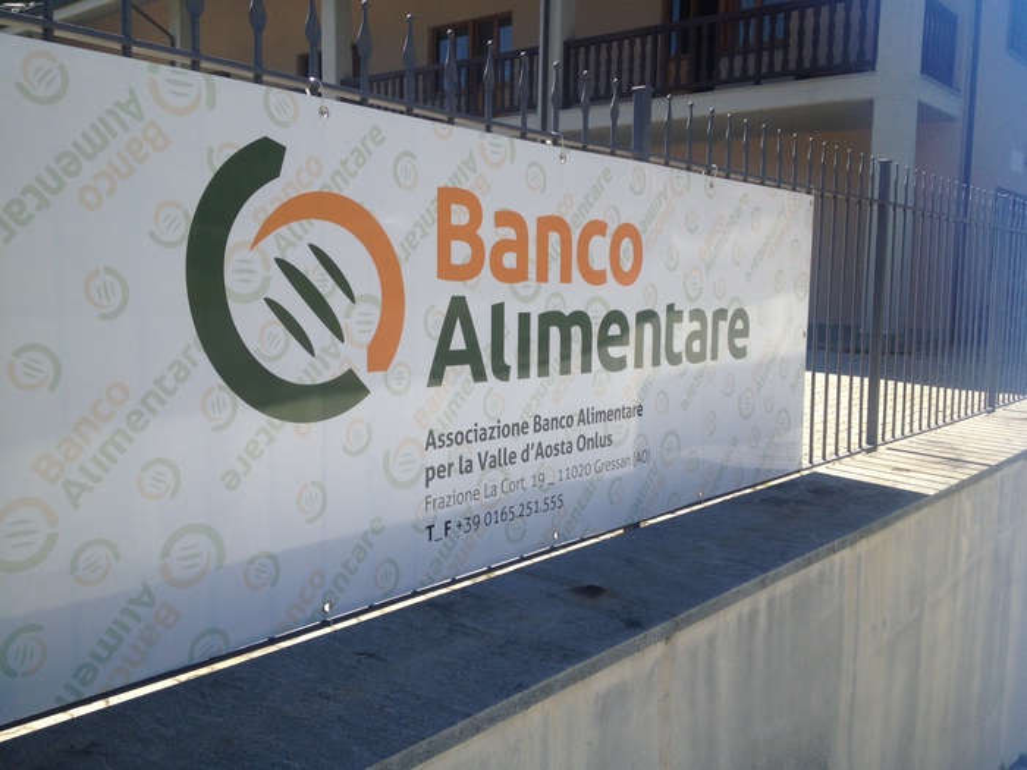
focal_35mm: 35
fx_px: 1038
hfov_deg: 52.6
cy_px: 385
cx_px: 514
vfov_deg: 40.7
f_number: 2.4
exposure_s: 1/1126
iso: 50
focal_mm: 4.28
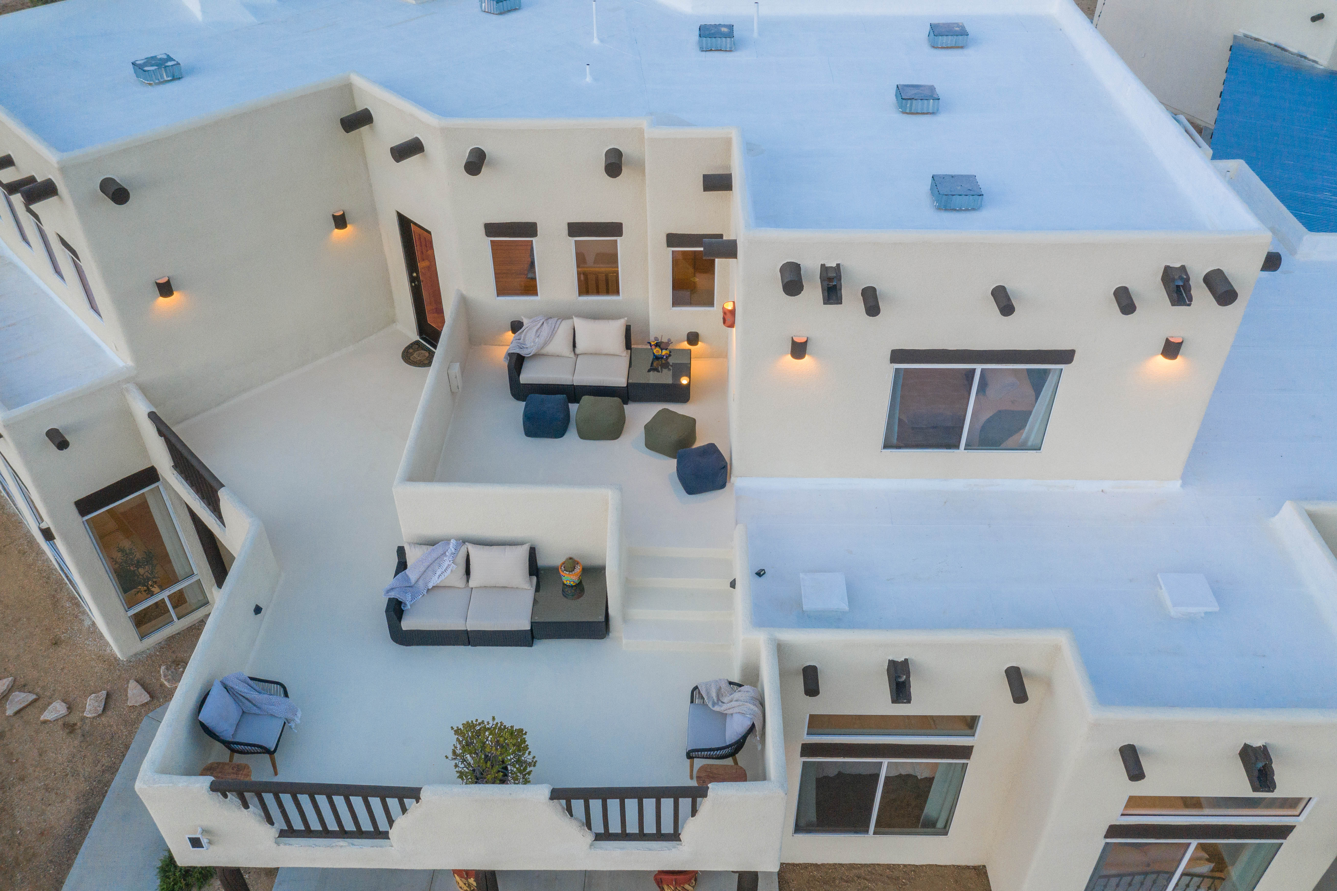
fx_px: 1040
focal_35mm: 28
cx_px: 668
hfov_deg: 65.5
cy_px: 446
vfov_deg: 46.4
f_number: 5.6
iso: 400
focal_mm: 10.26
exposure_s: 1/15
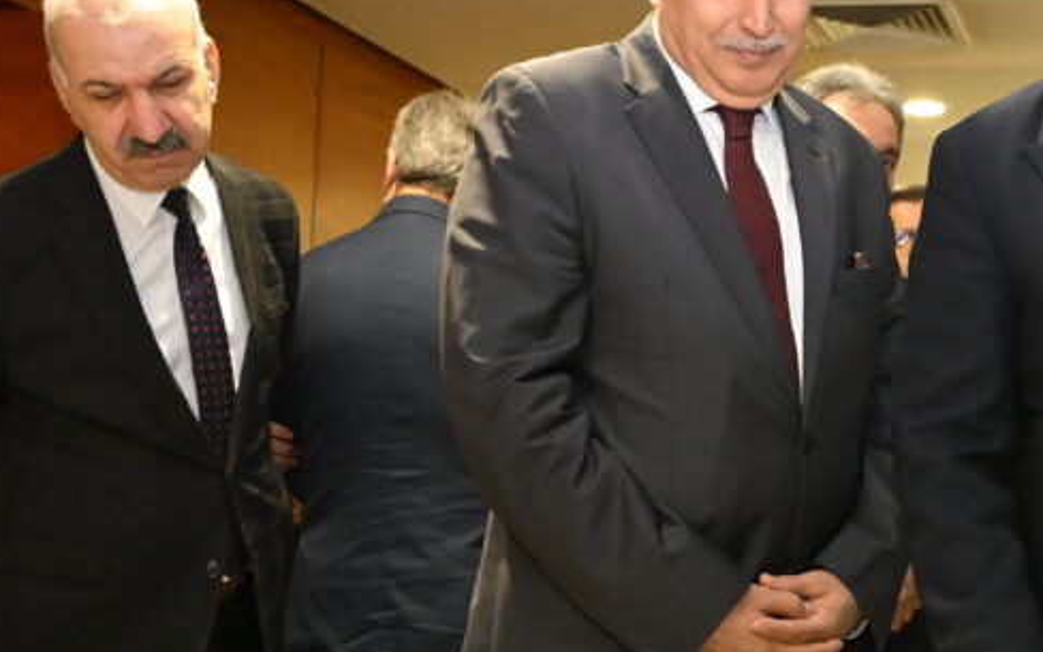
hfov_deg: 31.4
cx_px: 943
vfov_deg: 20.9
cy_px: 366
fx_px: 1762
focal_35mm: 62
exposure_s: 1/60
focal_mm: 29
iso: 10000
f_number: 5.6
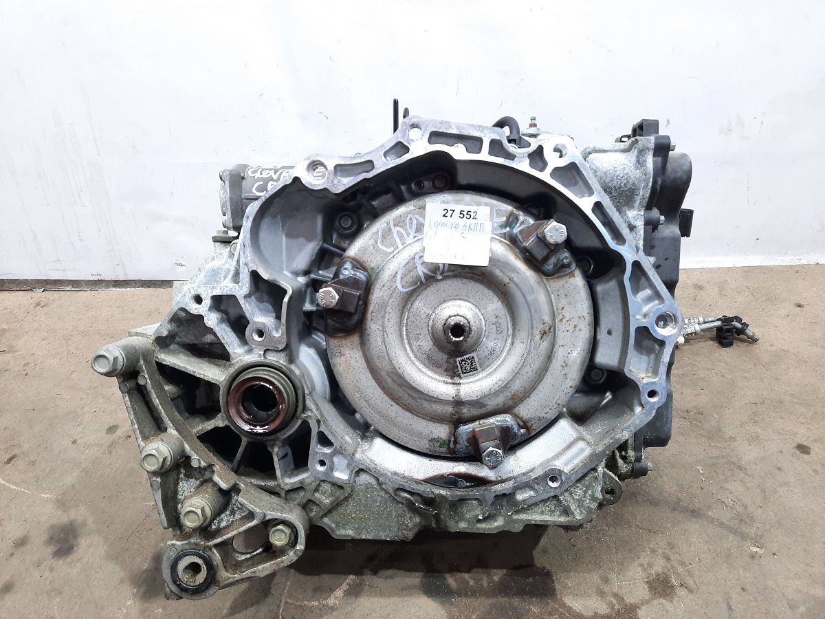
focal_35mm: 25
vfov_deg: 54.9
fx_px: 596
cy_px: 310
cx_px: 412
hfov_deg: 69.4
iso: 250
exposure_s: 1/50
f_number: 2
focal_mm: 4.6
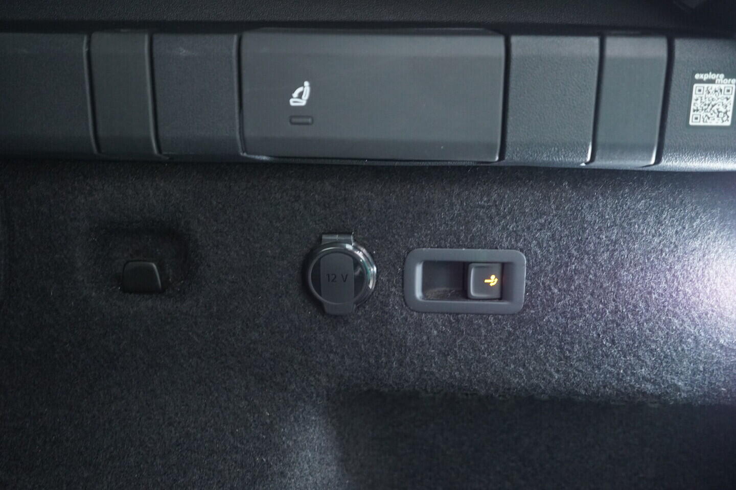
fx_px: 736
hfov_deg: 53.1
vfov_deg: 36.9
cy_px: 245
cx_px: 368
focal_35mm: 36
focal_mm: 24
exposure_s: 1/40
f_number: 2.8
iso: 2000
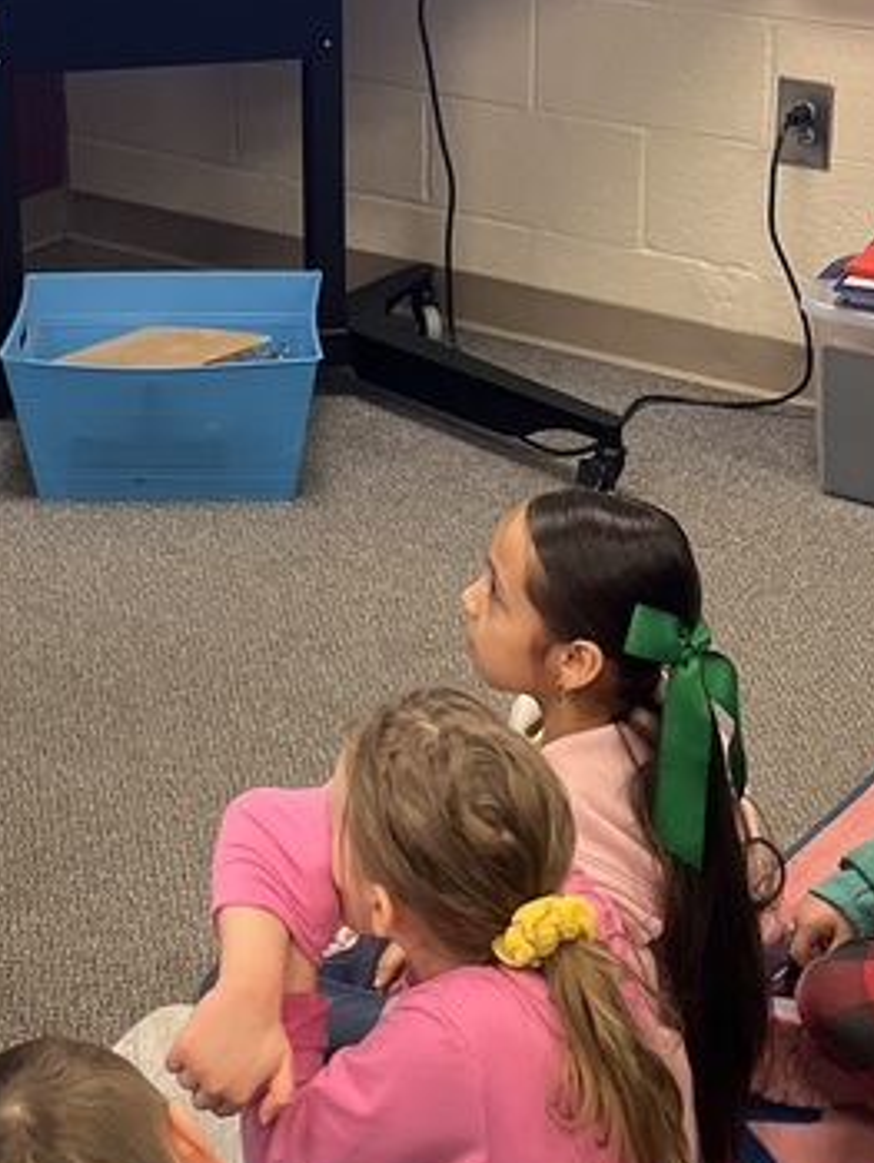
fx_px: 2555
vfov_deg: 24.8
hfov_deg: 19.1
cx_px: 120
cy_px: 96
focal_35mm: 76
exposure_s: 1/120
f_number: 1.6
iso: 125
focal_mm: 5.1
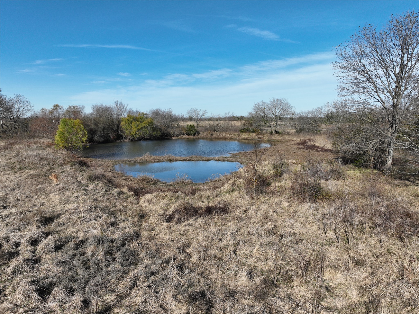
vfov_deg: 56.8
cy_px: 157
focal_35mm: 24
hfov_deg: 71.6
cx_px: 210
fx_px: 290
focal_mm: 12.29
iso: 100
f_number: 2.8
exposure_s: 1/2000
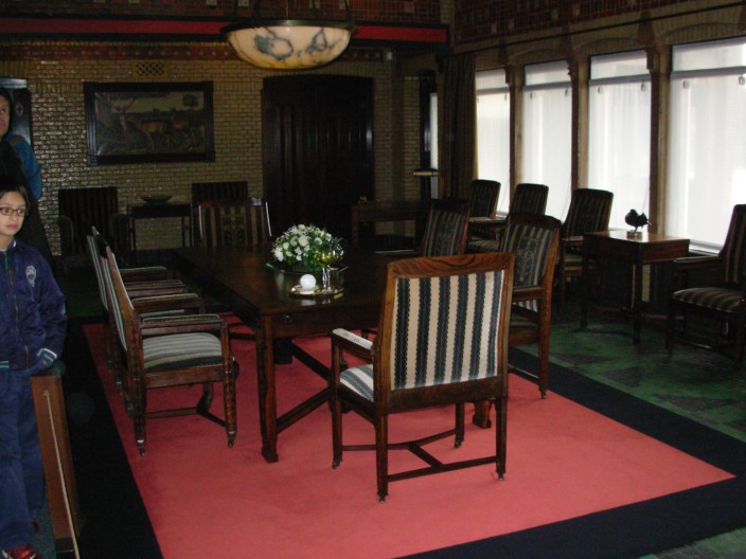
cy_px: 280
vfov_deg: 37.7
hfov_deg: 49.0
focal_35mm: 38
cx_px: 373
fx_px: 819
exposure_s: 1/128
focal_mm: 6.3
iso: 200
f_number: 2.9
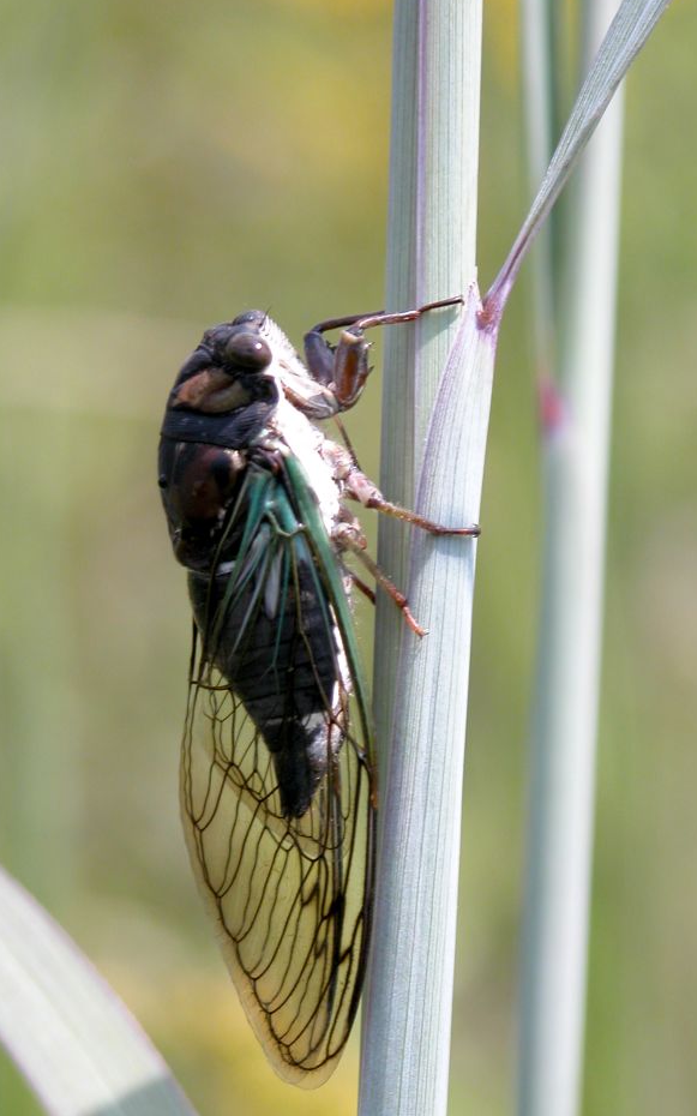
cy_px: 656
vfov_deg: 6.0
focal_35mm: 353
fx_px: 10732
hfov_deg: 3.7
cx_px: 319
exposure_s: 1/493
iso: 100
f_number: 4.2
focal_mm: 61.5
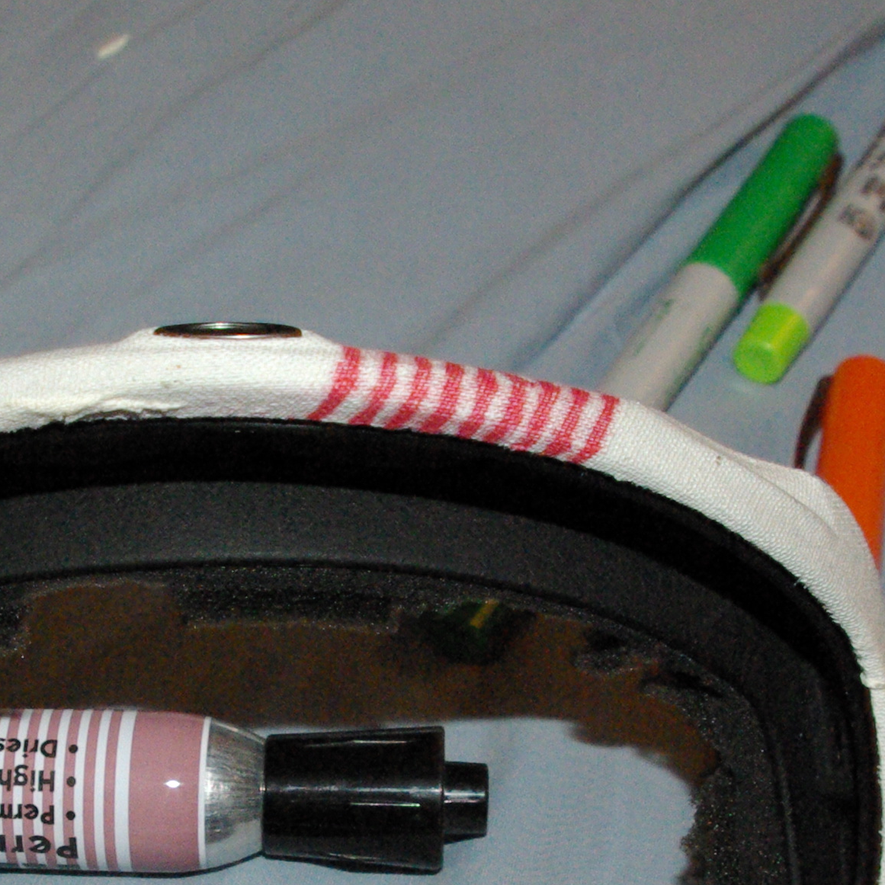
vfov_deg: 19.3
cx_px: 209
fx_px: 2586
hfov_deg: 19.3
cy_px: 685
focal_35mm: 89
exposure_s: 1/30
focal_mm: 21
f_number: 8
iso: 1600
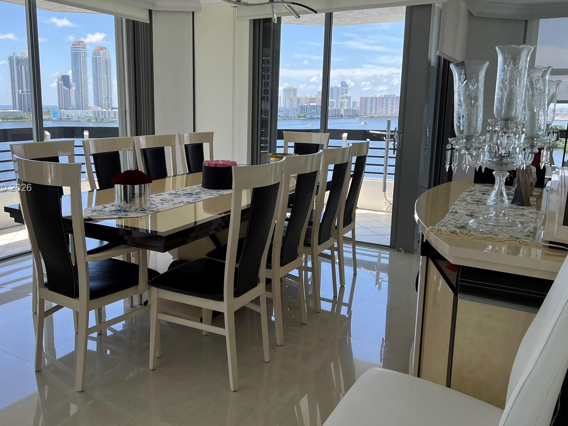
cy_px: 188
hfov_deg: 58.1
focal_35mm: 31
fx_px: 509
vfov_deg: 45.3
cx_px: 239
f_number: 1.5
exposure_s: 1/552
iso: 50
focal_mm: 5.7
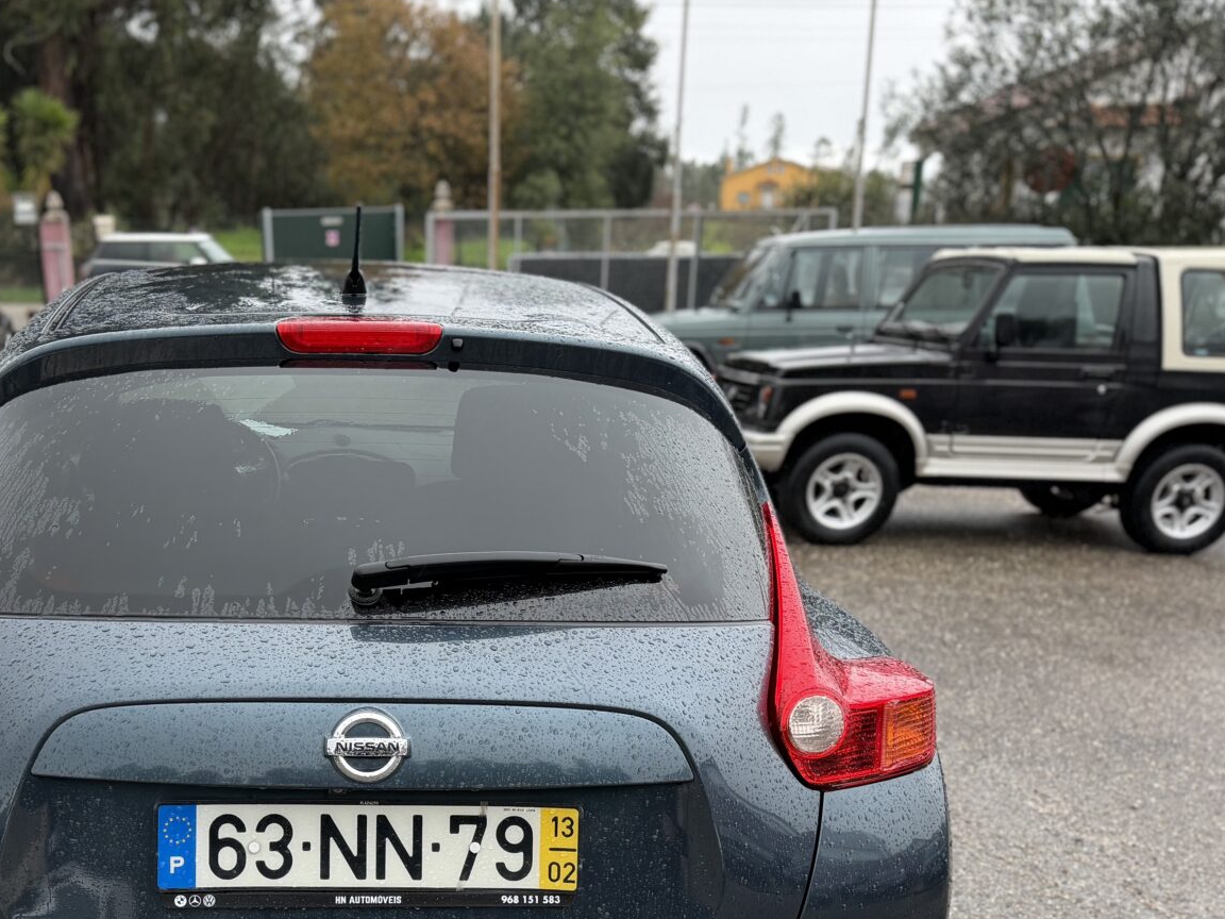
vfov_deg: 35.0
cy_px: 716
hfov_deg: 45.7
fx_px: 1416
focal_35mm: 40
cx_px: 359
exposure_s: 1/134
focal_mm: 6.76
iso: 125
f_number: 1.78
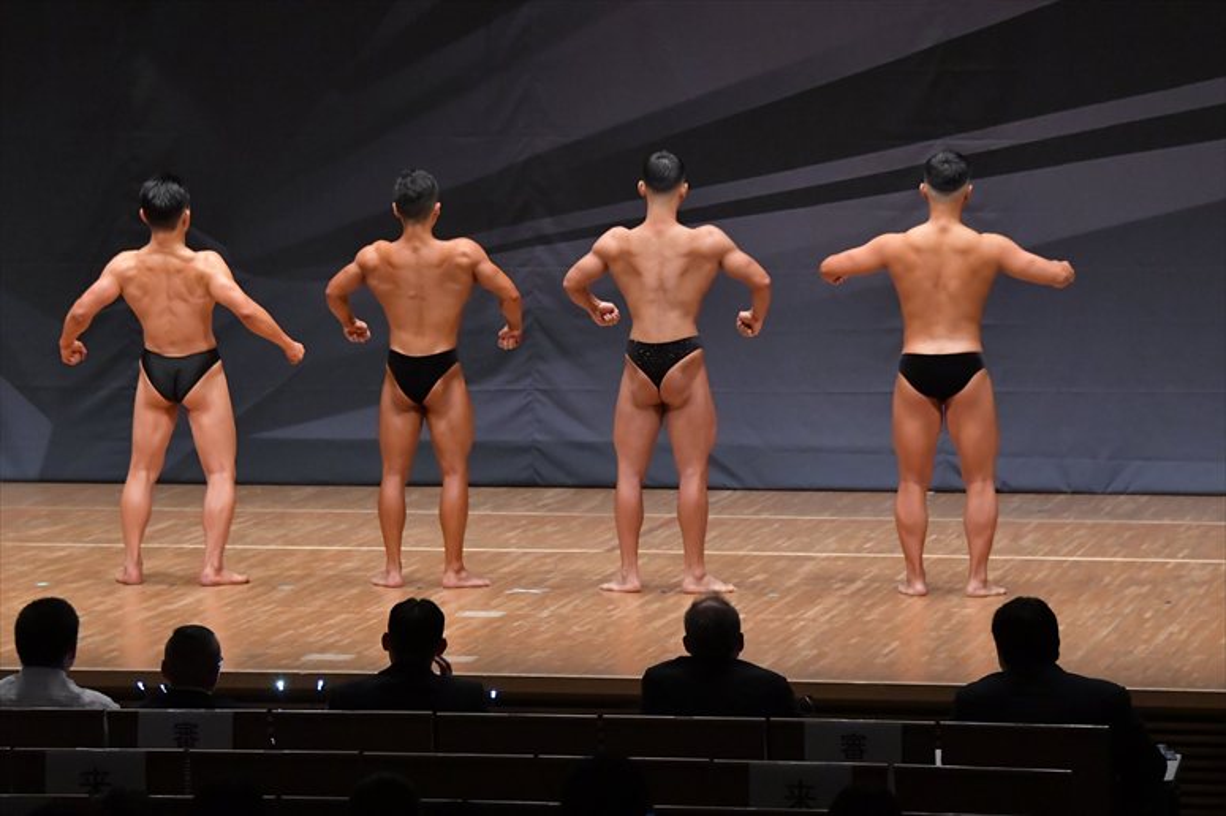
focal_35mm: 168
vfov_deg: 8.2
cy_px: 408
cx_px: 613
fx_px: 5719
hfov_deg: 12.2
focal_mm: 112
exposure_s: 1/400
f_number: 5.6
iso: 6400
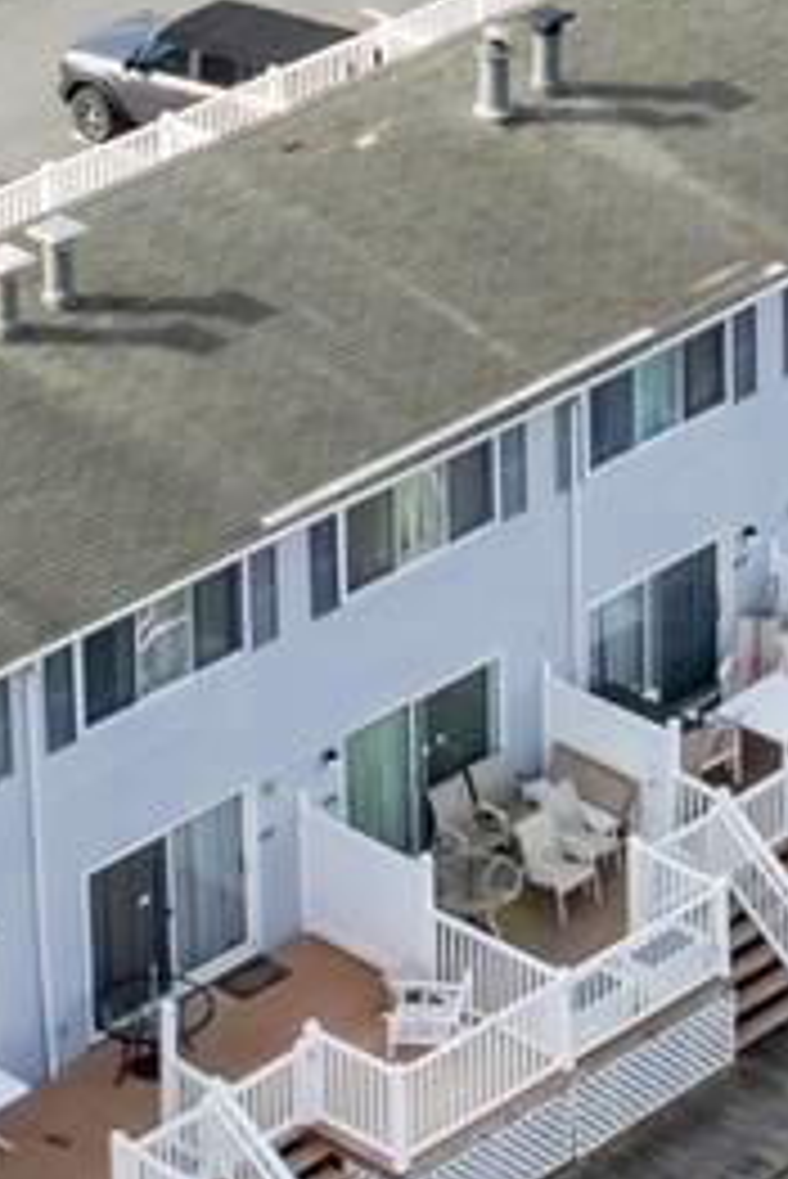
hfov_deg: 7.0
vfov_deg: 10.2
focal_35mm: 195
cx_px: 833
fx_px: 6394
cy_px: -574
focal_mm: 12.29
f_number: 2.8
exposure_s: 1/2000
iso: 110
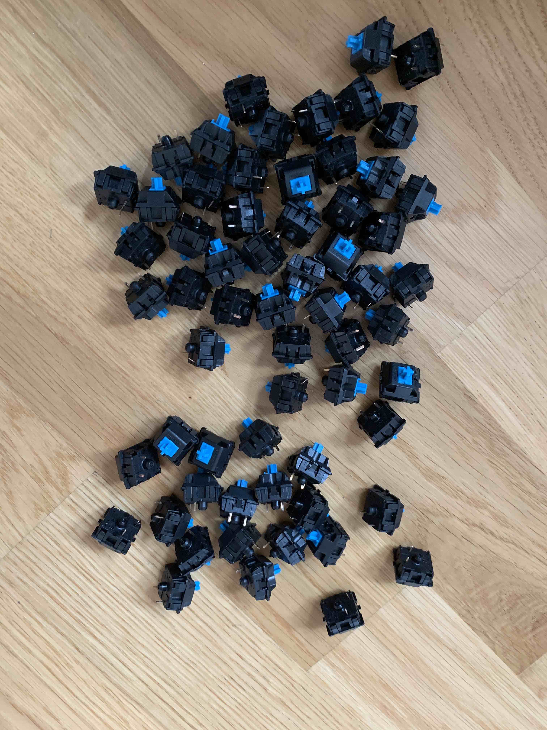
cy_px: 365
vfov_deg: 67.3
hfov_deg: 53.1
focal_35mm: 26
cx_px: 274
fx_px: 548
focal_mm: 4.25
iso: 250
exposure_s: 1/60
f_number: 1.8
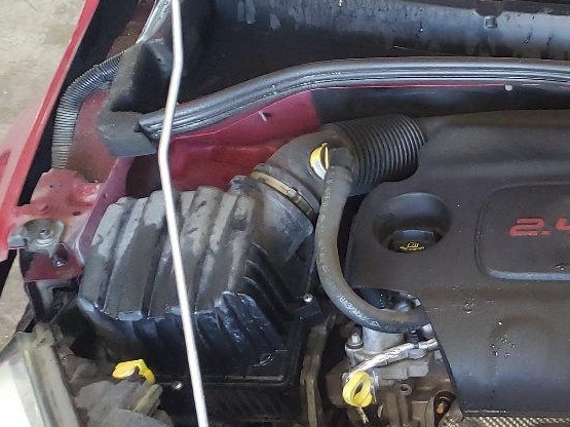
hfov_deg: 23.4
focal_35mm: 75
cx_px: 709
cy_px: 242
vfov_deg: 19.6
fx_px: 1235
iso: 253
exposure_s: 1/60.2
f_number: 1.5
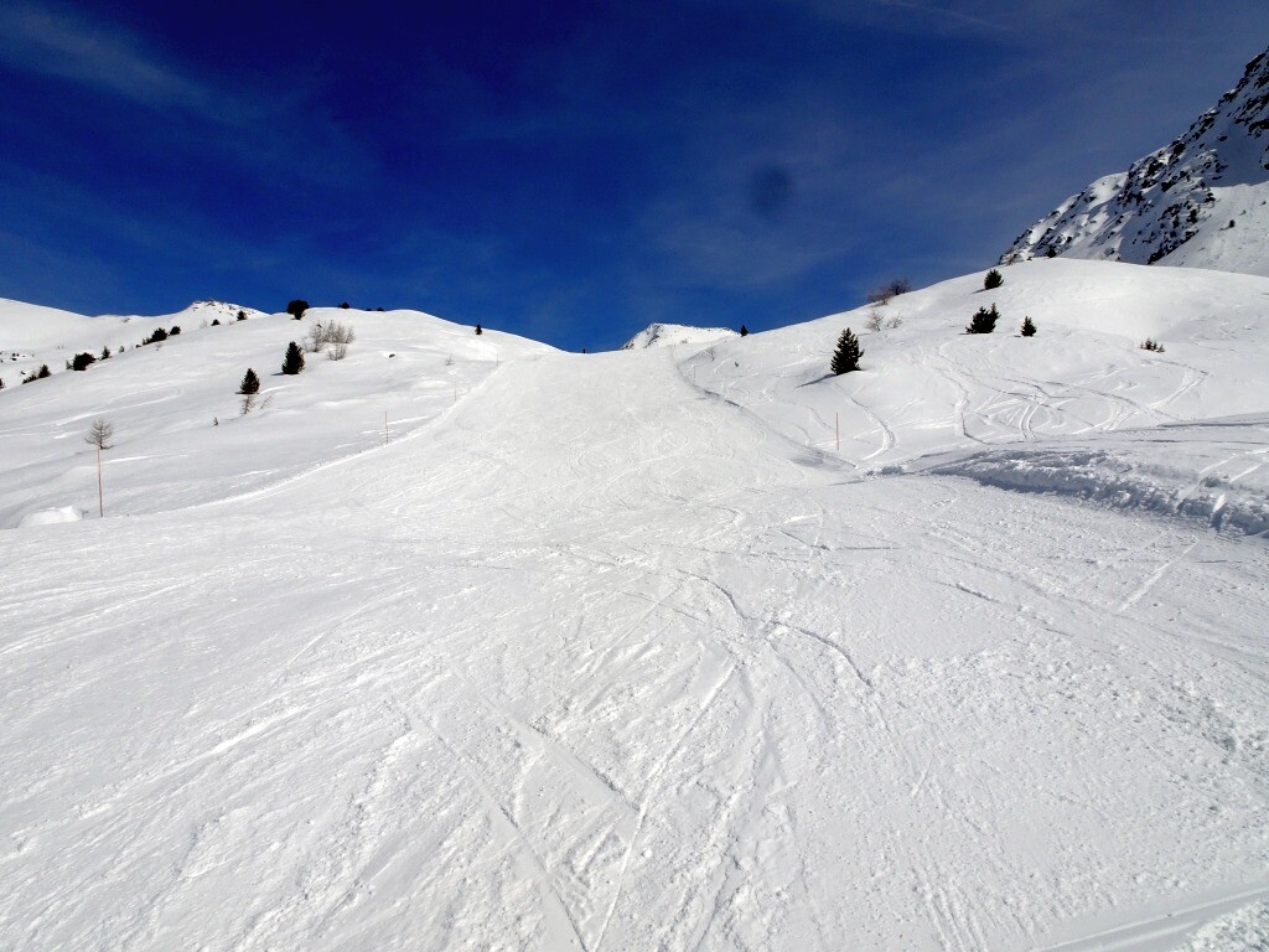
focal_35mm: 24
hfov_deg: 71.6
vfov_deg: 56.8
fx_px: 880
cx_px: 634
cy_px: 476
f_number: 5
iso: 80
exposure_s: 1/2000
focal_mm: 4.1
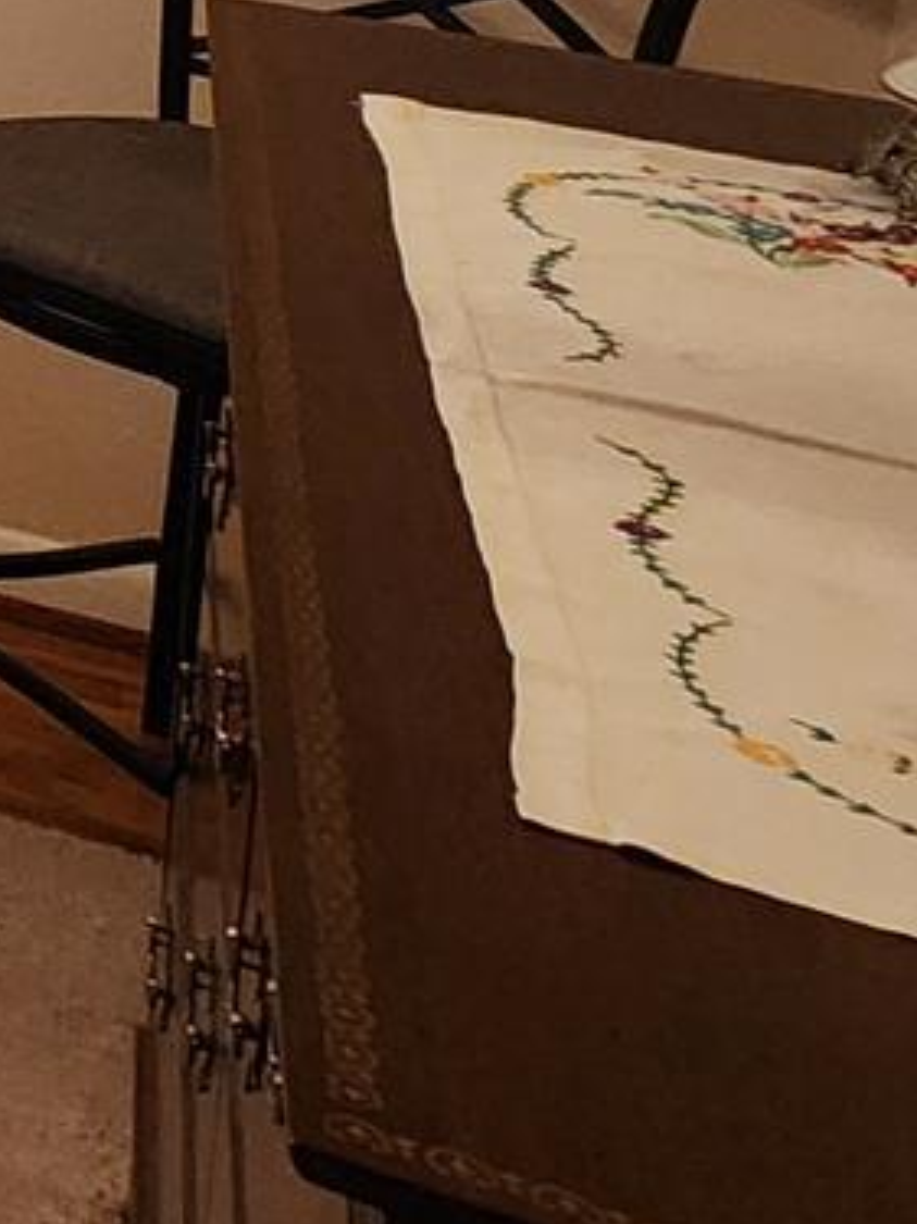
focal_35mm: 71
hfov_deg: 10.5
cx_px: -2056
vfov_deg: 22.9
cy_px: -545
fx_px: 2509
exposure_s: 1/60
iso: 320
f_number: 2.2
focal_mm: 2.2
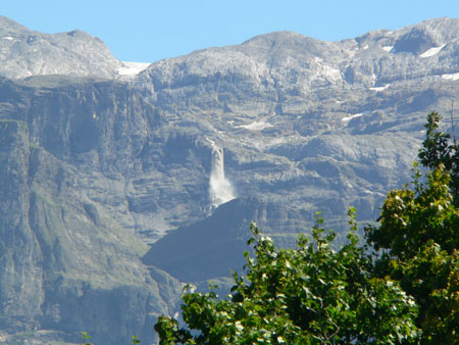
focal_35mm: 432
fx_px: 5731
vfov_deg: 3.4
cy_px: 172
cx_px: 230
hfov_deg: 4.6
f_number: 8
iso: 100
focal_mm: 72
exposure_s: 1/200
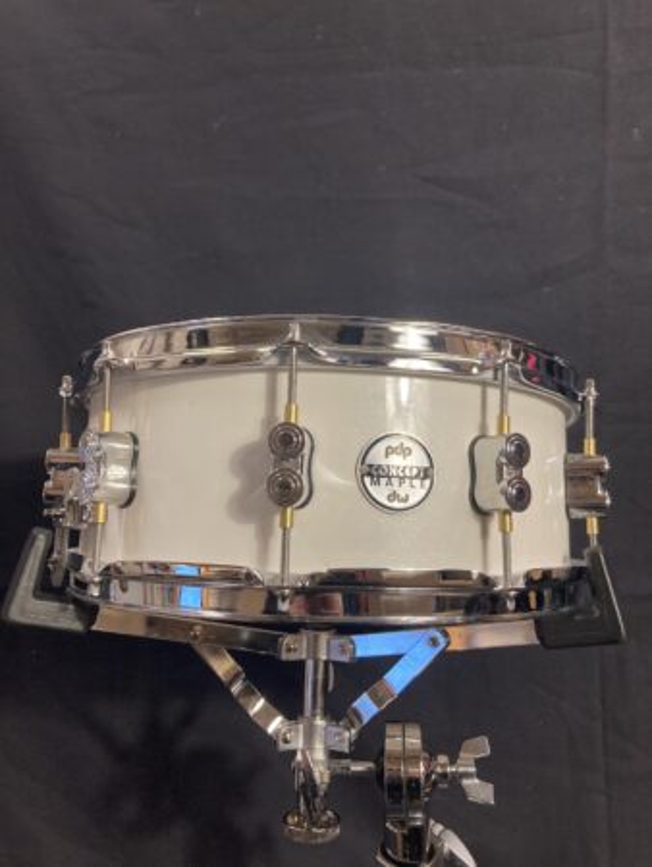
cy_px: 434
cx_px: 326
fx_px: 703
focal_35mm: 28
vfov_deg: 63.4
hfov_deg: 49.8
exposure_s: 1/60
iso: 125
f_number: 1.8
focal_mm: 3.99
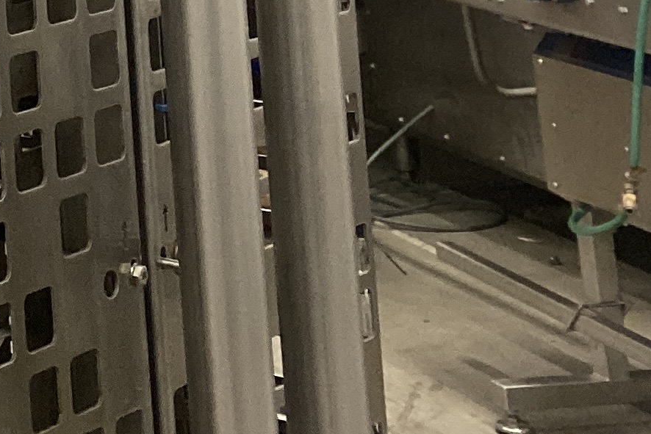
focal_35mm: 123
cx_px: -775
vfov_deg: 9.8
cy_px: -618
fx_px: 2224
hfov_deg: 13.5
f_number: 1.8
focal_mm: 4.25
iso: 320
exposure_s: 1/50
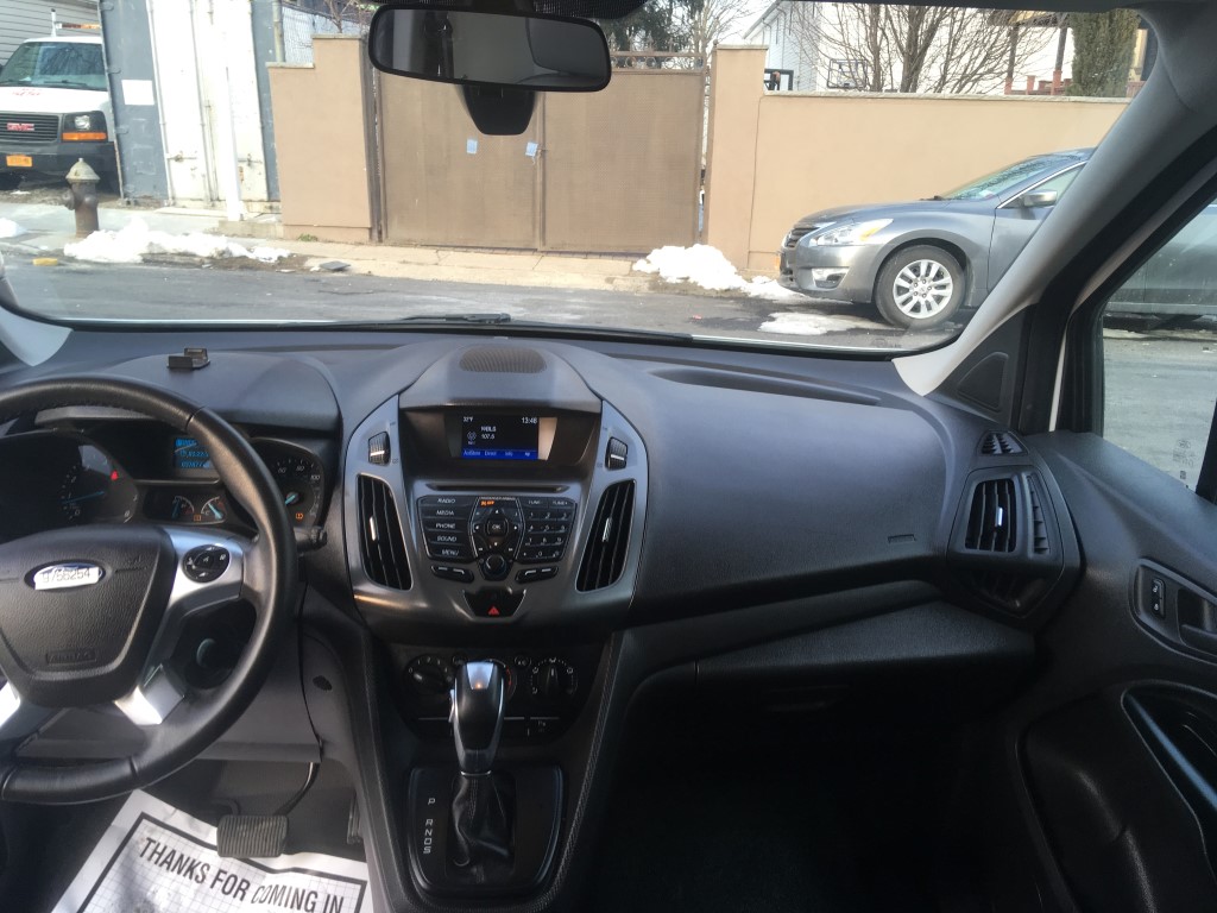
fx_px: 1020
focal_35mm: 29
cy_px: 456
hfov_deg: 61.7
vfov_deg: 48.2
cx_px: 608
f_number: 2.2
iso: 32
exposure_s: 1/60
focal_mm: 4.15
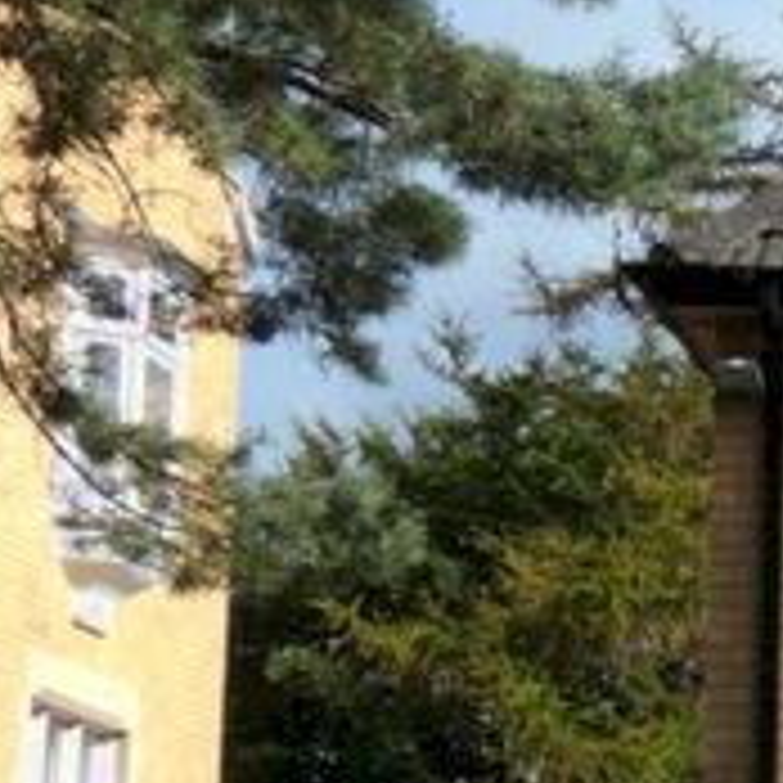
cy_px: 740
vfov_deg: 12.8
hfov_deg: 11.7
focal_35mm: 135
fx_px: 3455
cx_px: 1498
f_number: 3.5
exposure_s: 1/640
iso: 80
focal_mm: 6.8
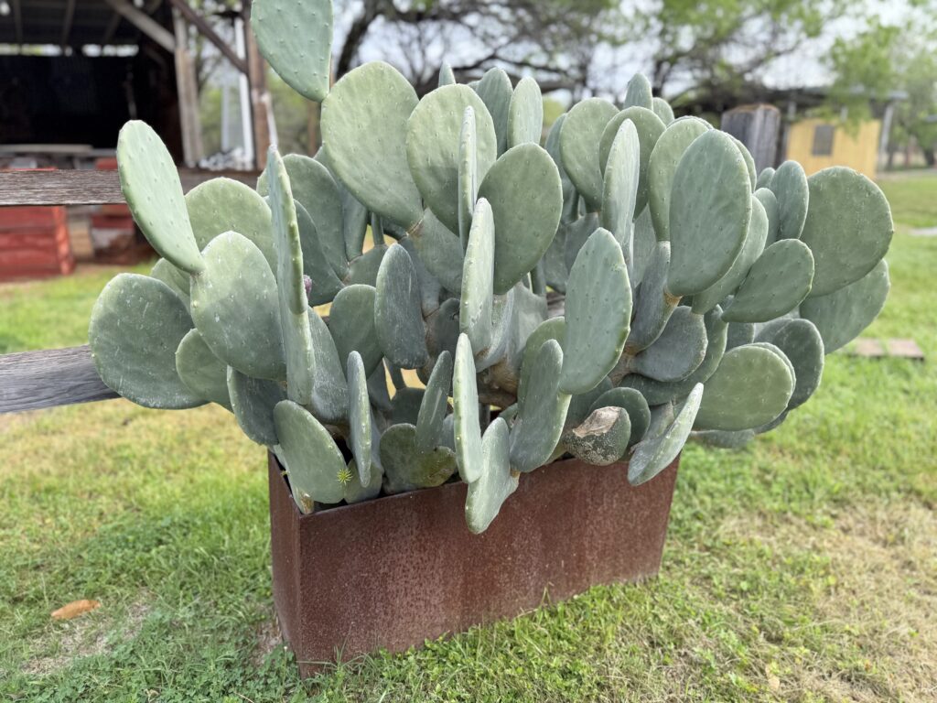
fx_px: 650
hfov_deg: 71.6
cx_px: 468
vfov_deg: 56.8
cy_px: 352
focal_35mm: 24
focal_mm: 6.76
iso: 80
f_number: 1.78
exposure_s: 1/849
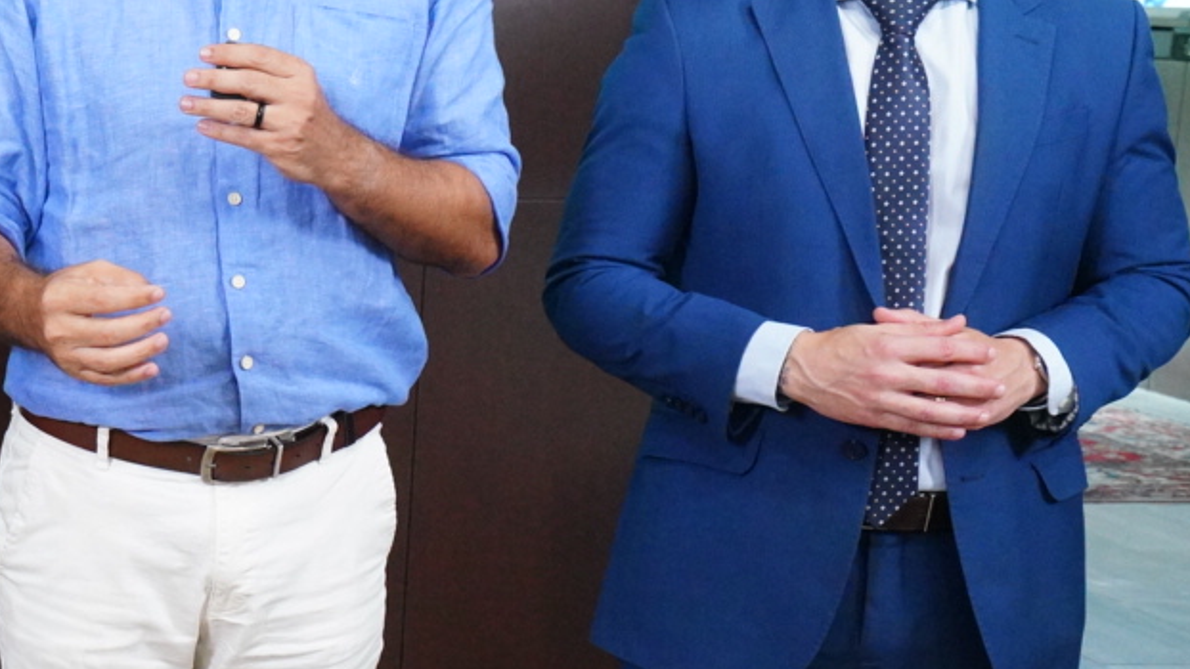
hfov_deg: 24.6
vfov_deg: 15.3
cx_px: -191
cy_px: 449
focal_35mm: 79
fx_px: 2493
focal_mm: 29
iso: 8000
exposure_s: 1/160
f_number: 7.1
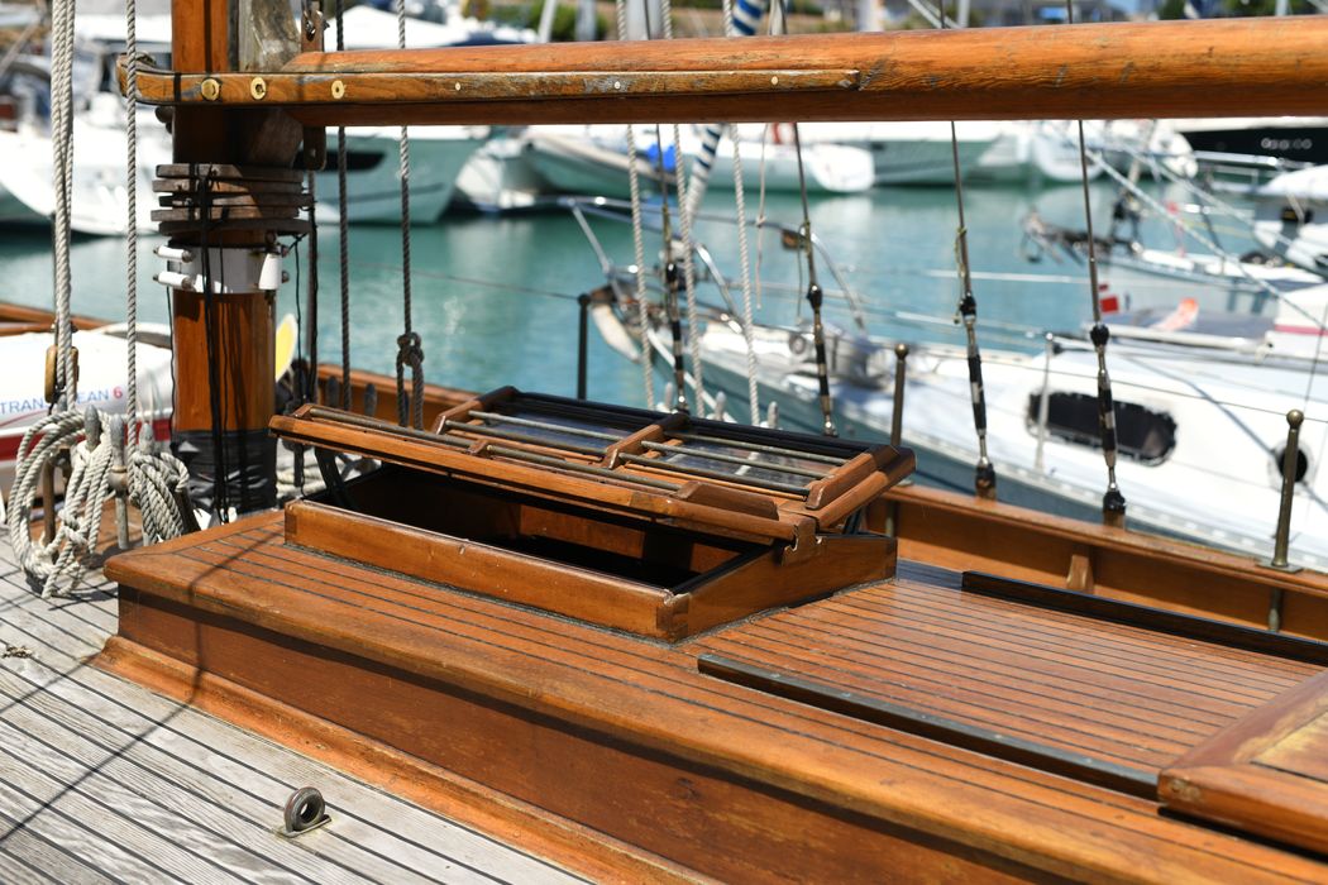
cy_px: 442
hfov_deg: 39.6
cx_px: 664
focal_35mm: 50
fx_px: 1844
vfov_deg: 27.0
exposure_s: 1/1250
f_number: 4
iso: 64
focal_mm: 50
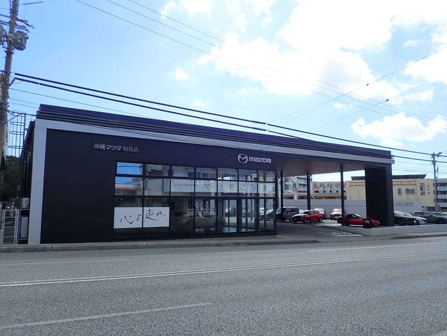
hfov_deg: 69.4
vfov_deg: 54.9
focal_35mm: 25
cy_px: 168
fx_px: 323
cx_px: 224
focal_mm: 4.5
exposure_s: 1/200
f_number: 8
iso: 100
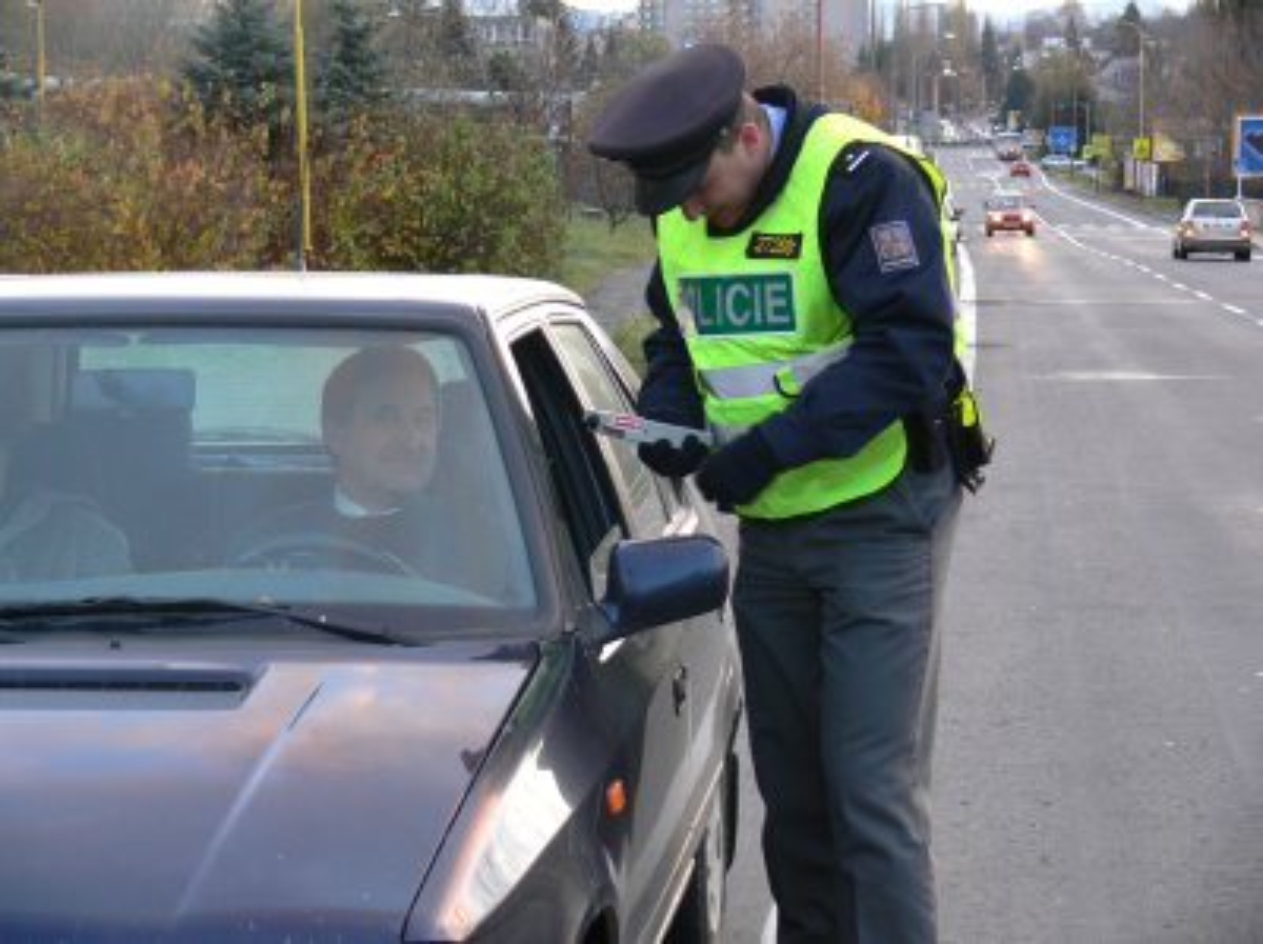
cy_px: 472
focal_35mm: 101
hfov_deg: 19.5
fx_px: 3681
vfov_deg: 14.6
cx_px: 632
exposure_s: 1/30
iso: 100
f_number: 3.2
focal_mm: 21.3
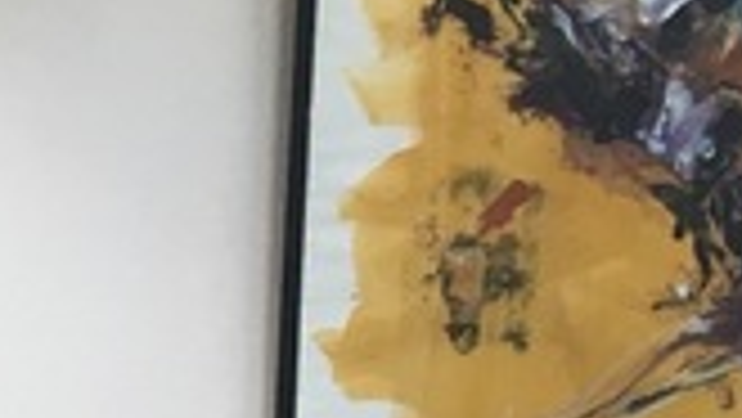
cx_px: -1214
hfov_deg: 9.4
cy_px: 643
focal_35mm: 196
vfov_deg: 6.1
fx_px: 3858
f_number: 2.2
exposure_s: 1/33
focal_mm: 4.15
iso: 80
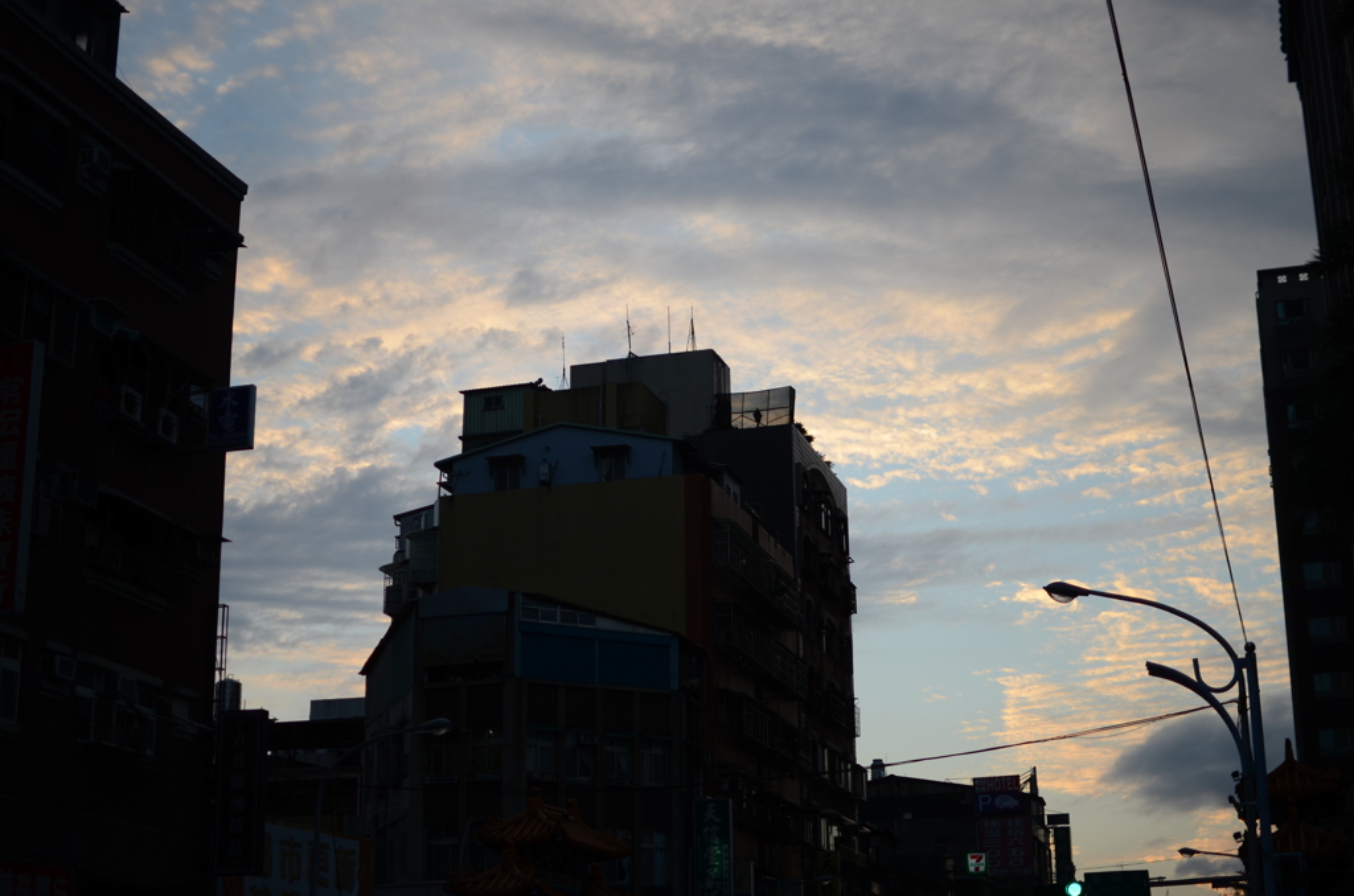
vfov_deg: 25.6
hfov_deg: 37.9
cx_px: 677
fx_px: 1970
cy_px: 448
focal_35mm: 52
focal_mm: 35
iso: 100
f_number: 1.8
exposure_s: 1/1250
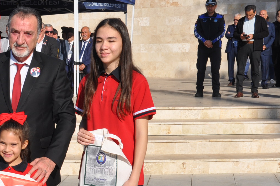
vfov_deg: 13.2
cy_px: 135
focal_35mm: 103
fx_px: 800
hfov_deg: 19.4
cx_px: 12
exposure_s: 1/200
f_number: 14
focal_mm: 32
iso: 200
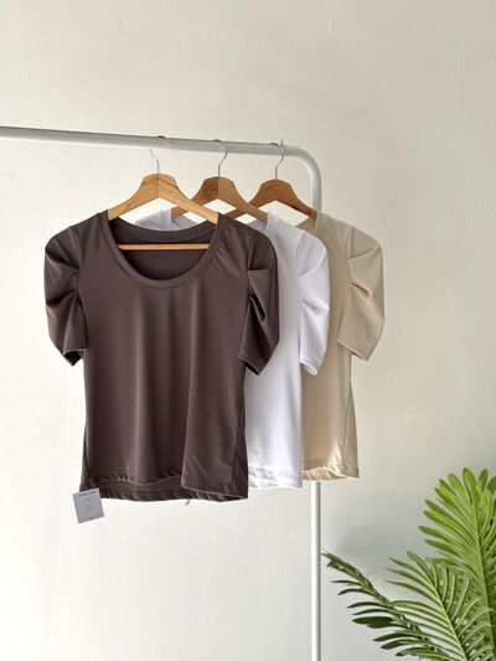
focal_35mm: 48
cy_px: 330
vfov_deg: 39.6
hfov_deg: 30.3
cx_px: 248
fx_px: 917
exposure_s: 1/913
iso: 64
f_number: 1.78
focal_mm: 6.76
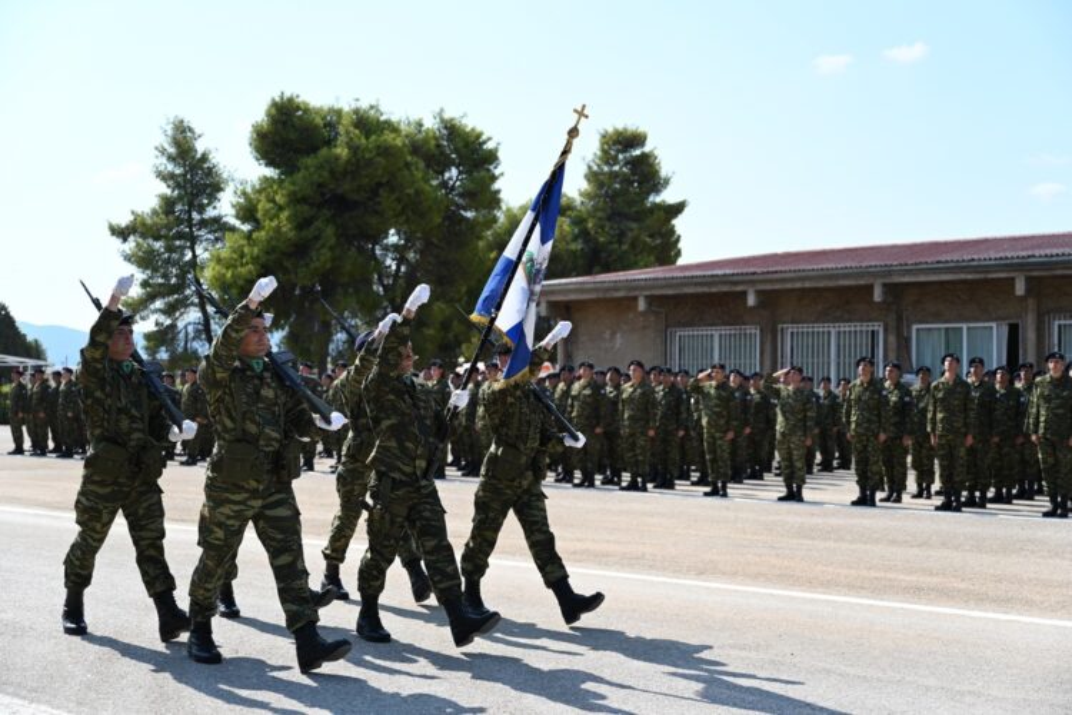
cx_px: 536
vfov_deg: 31.9
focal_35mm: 42
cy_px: 358
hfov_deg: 46.4
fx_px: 1251
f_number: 2.8
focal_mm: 42
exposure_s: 1/1600
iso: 100
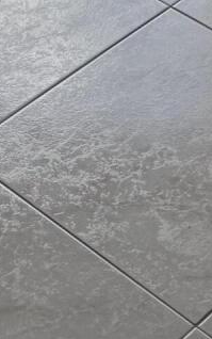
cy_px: -726
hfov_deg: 8.2
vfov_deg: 9.6
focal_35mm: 160
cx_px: 178
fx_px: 1478
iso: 80
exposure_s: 1/900
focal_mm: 6.76
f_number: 1.78
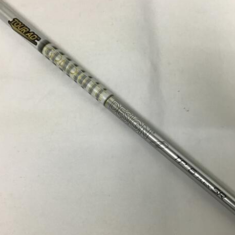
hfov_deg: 39.1
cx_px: 127
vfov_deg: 39.1
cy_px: 130
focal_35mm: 43
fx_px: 330
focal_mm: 3.3
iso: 100
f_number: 2.4
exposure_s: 1/33
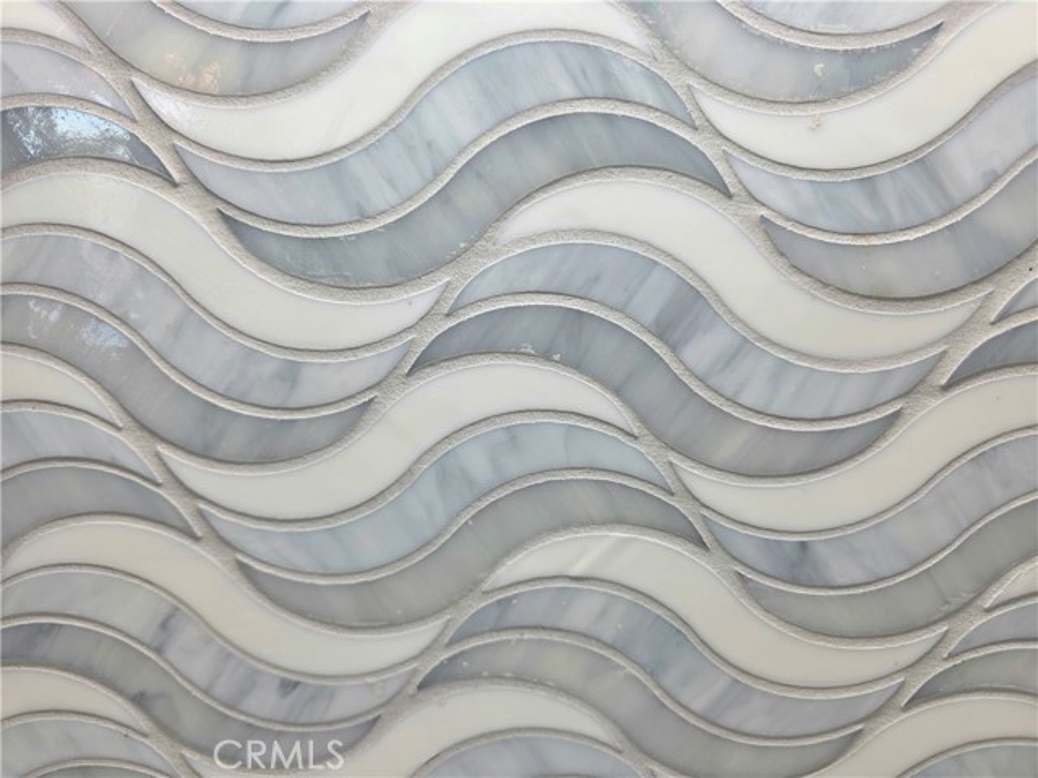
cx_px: 519
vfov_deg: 58.9
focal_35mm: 23
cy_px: 389
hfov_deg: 73.9
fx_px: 690
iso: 40
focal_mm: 6.3
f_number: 1.7
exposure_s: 1/120
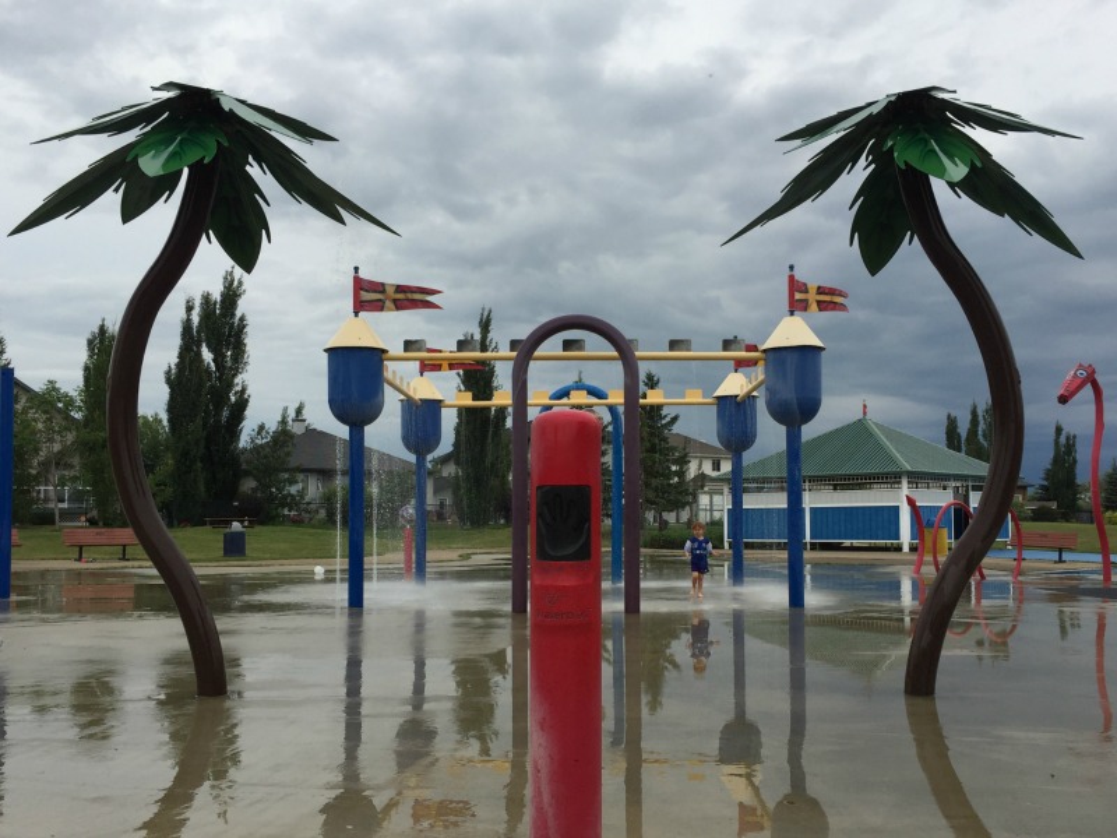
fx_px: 936
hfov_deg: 61.7
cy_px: 419
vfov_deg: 48.2
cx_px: 558
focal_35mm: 29
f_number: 2.2
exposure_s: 1/1068
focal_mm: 4.15
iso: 32
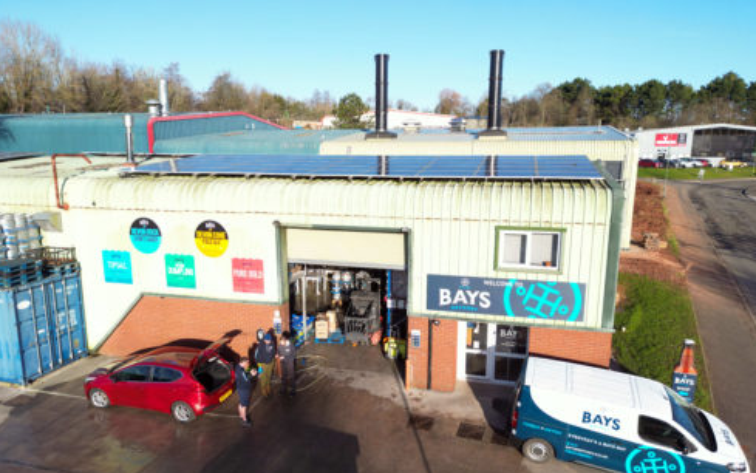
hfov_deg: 70.4
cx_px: 382
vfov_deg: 47.5
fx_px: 536
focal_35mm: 26
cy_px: 265
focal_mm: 6.7
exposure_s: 1/100
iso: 100
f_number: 1.7
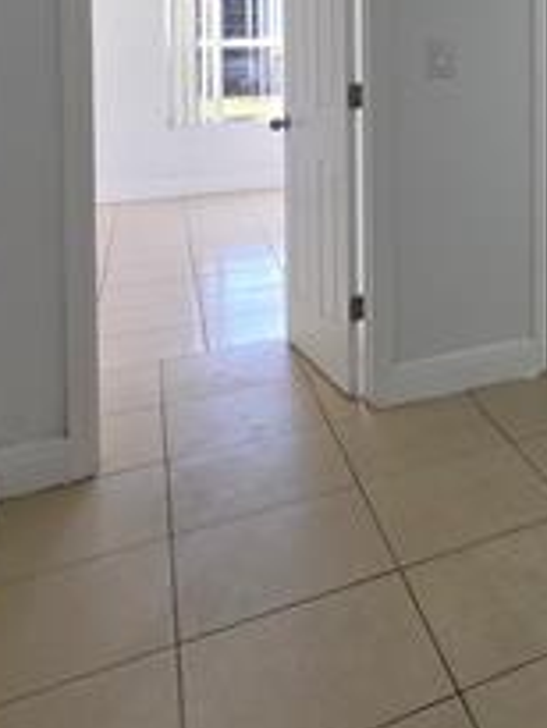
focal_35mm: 38
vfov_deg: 44.2
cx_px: 693
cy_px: 60
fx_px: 800
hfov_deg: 30.6
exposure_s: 1/359
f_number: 1.9
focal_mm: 2.2
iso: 100
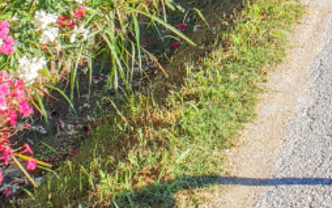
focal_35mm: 111
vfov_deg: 11.1
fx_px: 1005
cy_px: -147
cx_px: 339
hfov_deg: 18.2
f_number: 2.4
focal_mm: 4.3
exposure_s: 1/767
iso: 50
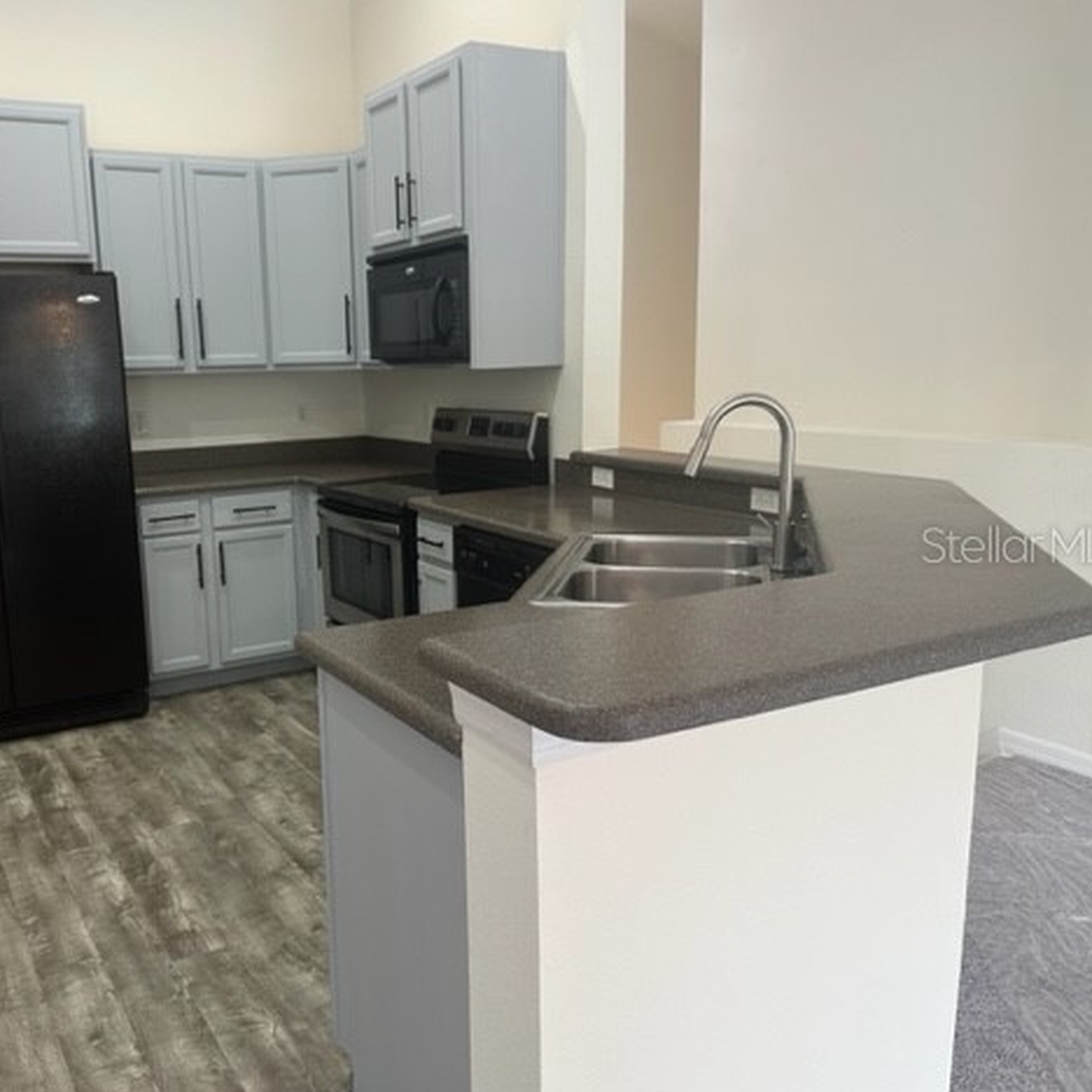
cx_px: 394
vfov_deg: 55.6
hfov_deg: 54.8
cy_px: 544
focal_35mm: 29
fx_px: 1035
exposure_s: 1/60
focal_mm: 6.86
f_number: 1.78
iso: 160
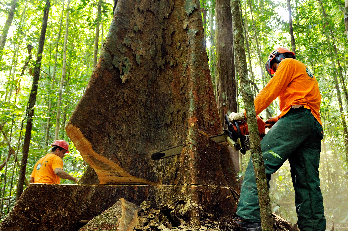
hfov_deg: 64.6
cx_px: 174
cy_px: 116
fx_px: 275
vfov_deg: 45.6
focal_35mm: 28
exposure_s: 1/15
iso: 400
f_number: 4
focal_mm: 19
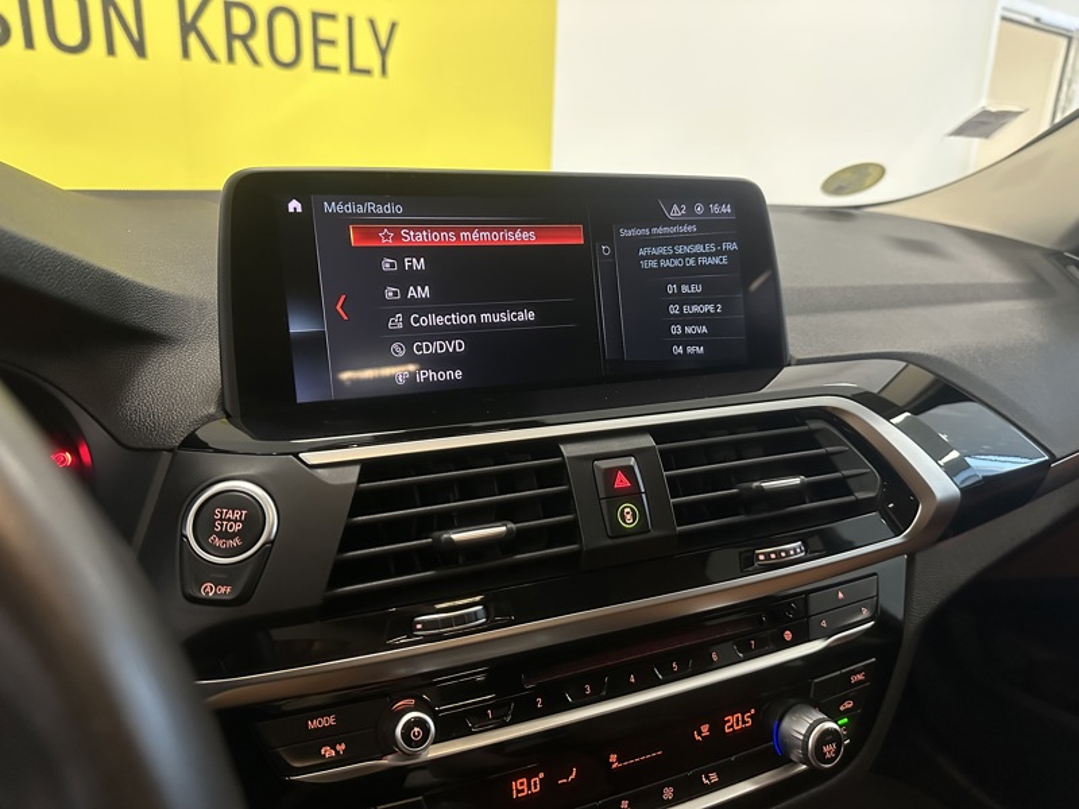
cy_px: 404
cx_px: 540
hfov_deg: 71.6
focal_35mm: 24
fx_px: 748
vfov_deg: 56.8
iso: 1000
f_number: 1.78
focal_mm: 6.86
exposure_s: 1/54
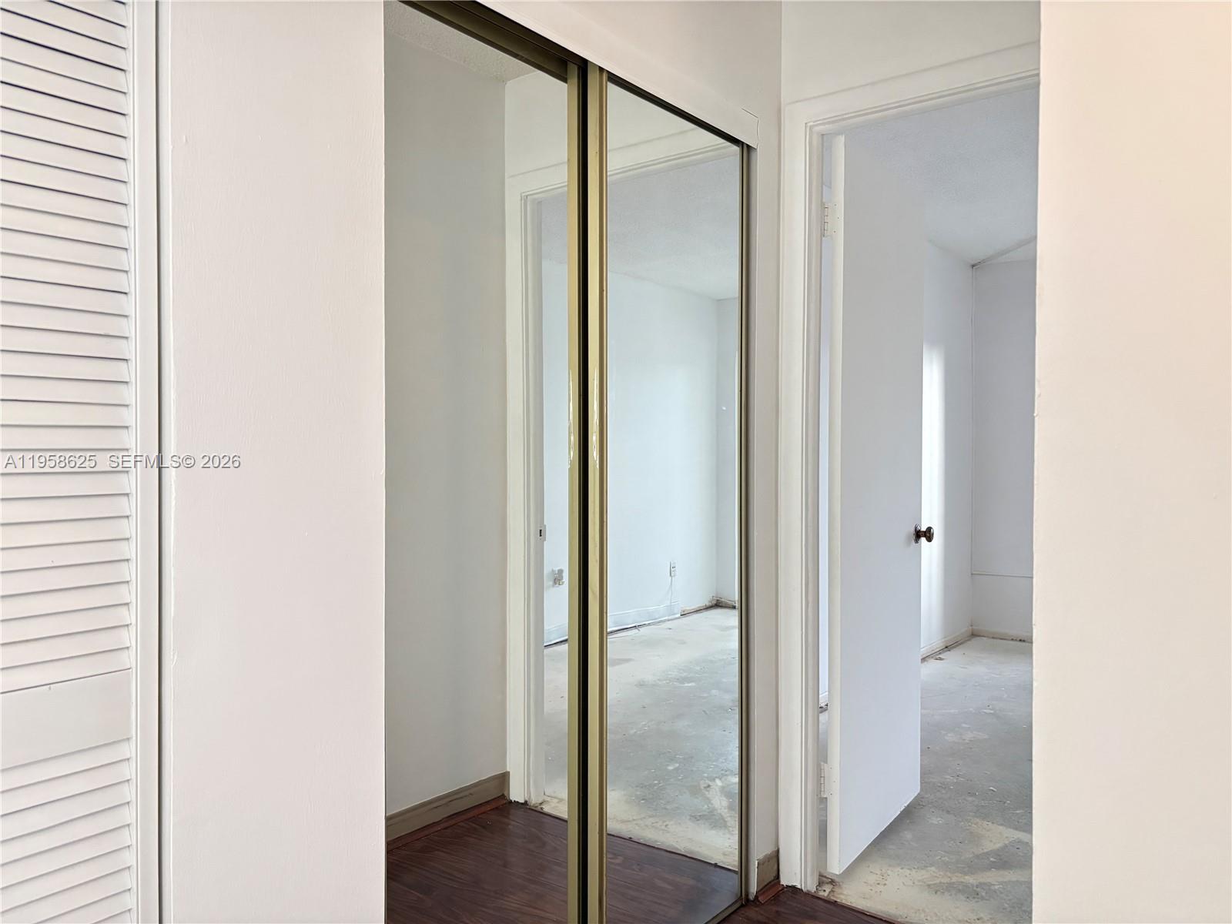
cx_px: 616
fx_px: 925
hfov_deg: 67.3
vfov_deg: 53.1
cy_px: 462
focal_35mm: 26
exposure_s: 1/60
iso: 400
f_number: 1.6
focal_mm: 5.96
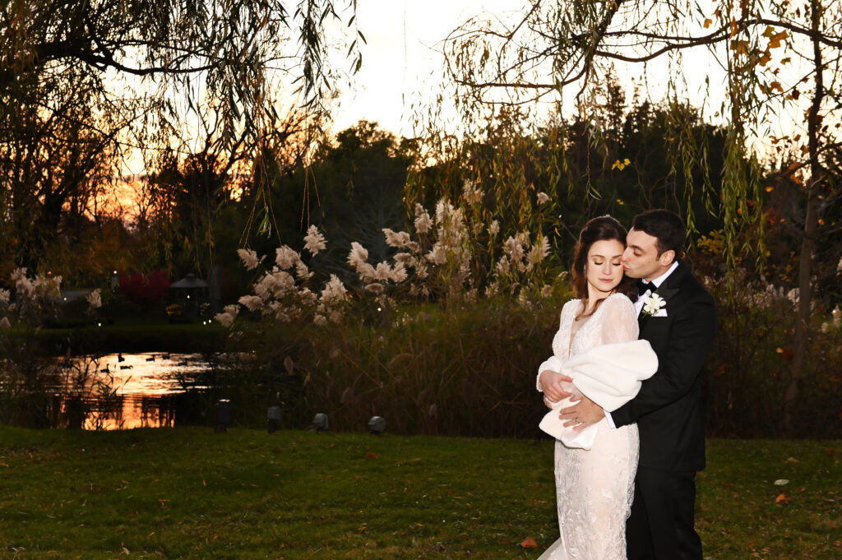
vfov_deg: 24.2
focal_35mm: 56
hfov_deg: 35.7
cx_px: 421
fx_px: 1309
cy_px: 280
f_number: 7.1
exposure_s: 1/100
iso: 500
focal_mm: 56
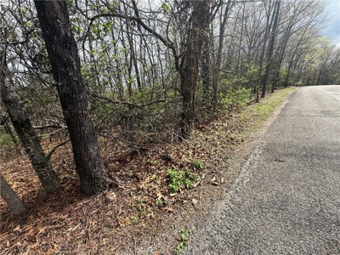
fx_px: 138
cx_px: 170
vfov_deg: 85.7
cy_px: 128
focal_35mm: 14
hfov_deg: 102.1
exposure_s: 1/809
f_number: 2.2
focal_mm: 2.22
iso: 50
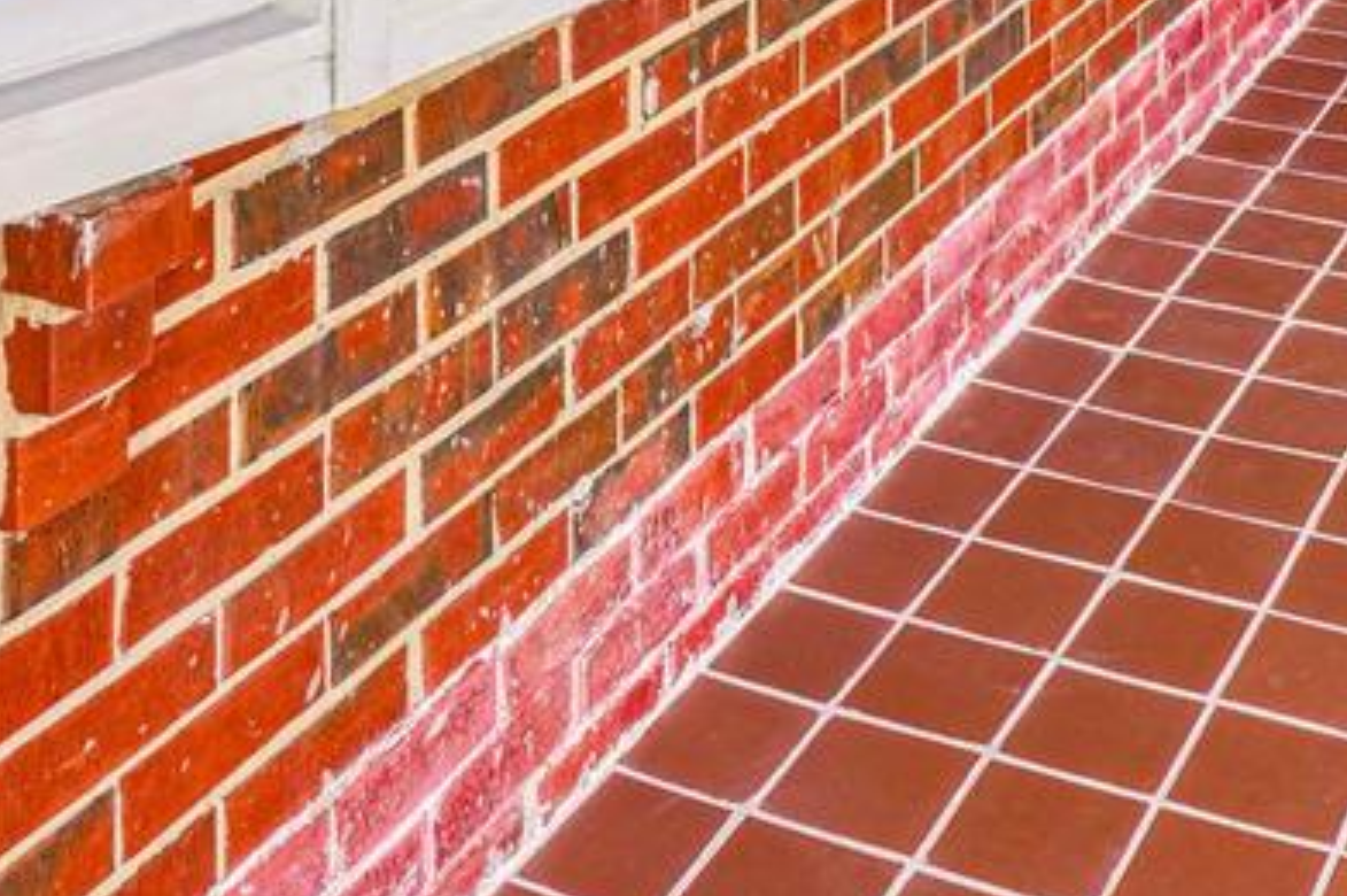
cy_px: -689
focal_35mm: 59
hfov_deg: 33.3
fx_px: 2206
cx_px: 1020
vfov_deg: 18.3
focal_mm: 16
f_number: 11
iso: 400
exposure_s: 1/4000
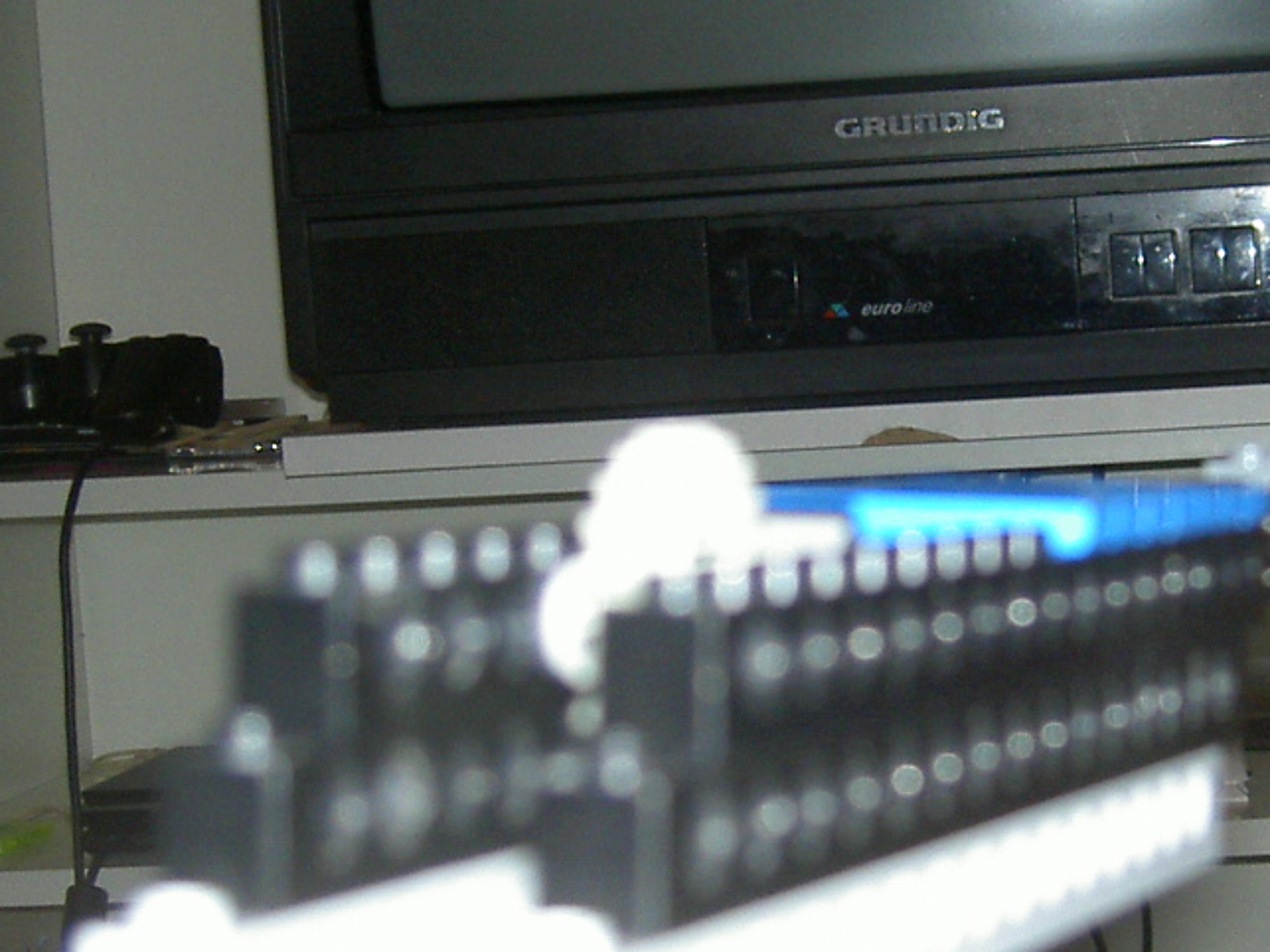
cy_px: 585
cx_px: 972
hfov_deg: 20.1
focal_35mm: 97
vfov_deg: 15.2
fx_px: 3558
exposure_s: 1/59.5
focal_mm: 8
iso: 100
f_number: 2.8
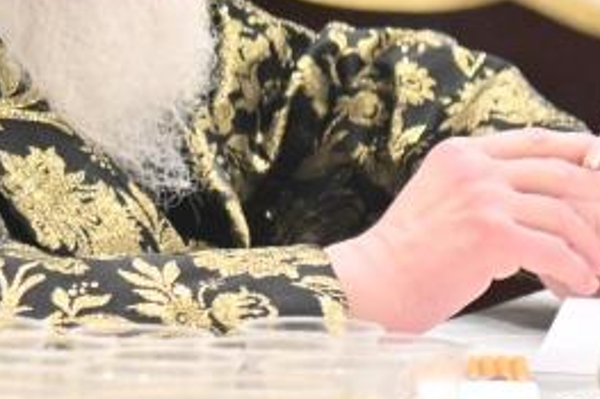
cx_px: 249
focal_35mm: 702
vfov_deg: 2.0
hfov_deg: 2.9
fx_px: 11692
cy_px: -198
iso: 500
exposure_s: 1/200
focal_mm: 120
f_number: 4
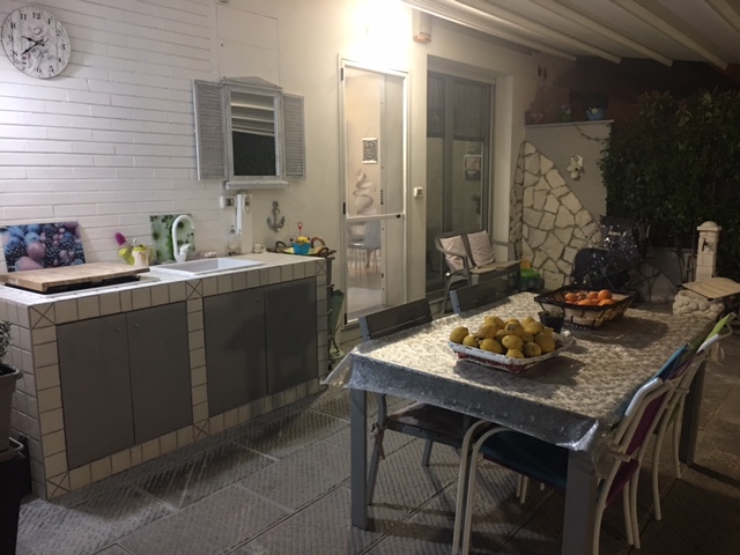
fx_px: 620
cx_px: 370
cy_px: 278
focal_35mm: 29
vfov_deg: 48.2
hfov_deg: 61.7
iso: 100
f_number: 2.2
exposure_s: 1/8
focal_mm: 4.15
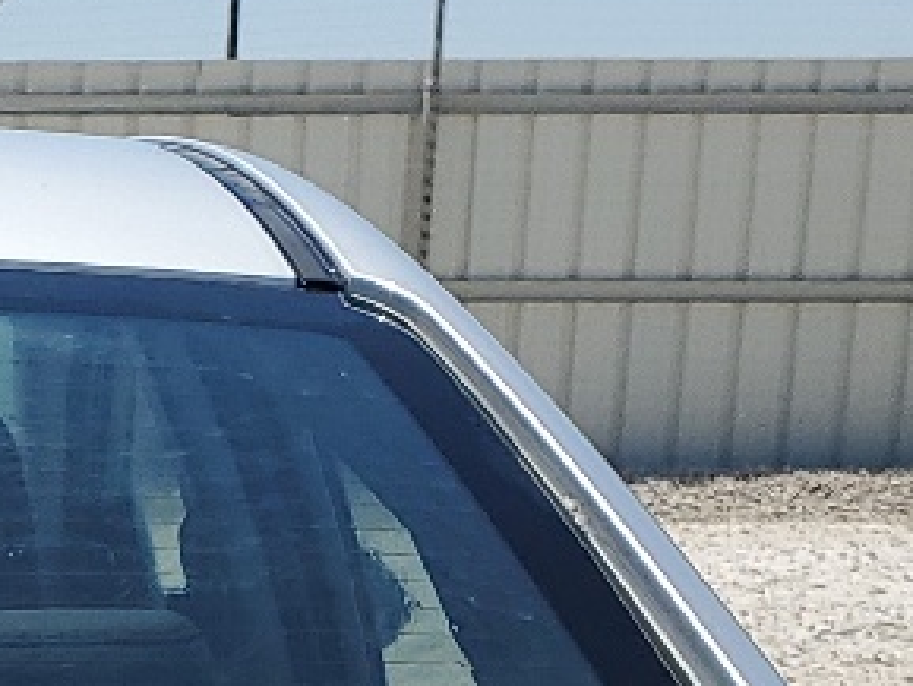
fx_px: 3800
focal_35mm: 144
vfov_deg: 9.2
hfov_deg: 12.8
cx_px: -556
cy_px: 1647
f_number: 1.5
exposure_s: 1/5000
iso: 50
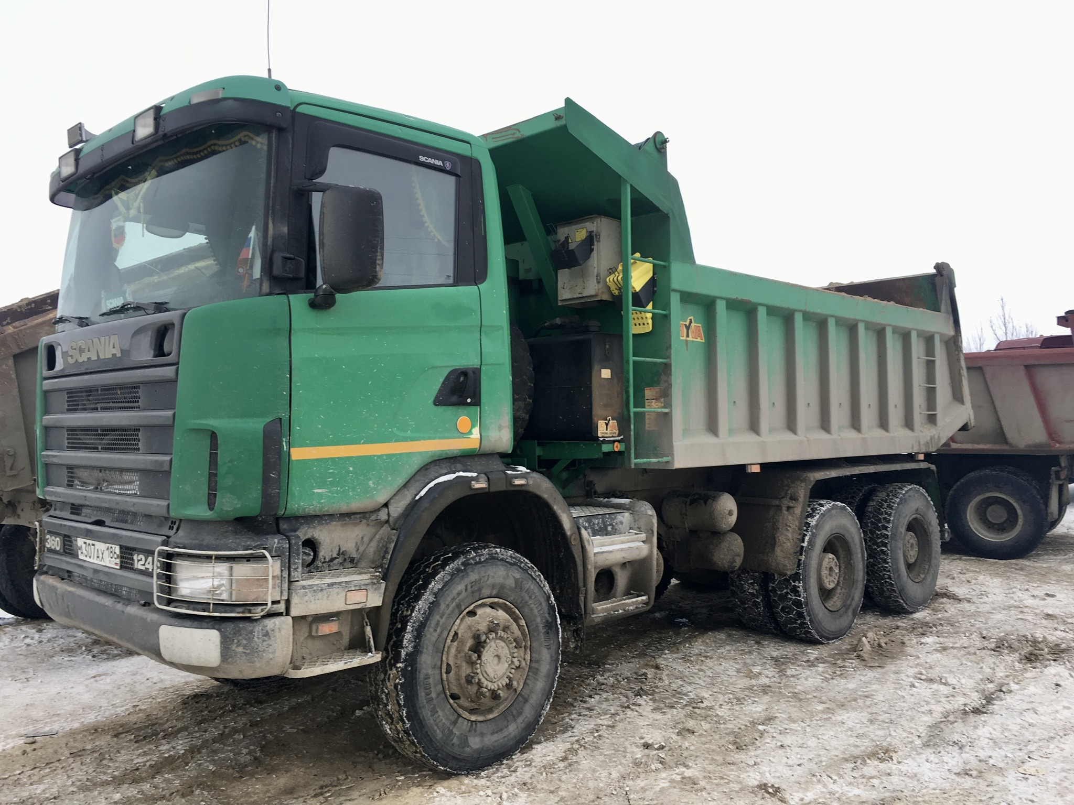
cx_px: 537
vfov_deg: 48.2
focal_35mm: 29
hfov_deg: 61.7
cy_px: 402
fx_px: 900
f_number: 2.2
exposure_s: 1/108
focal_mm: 4.15
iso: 25
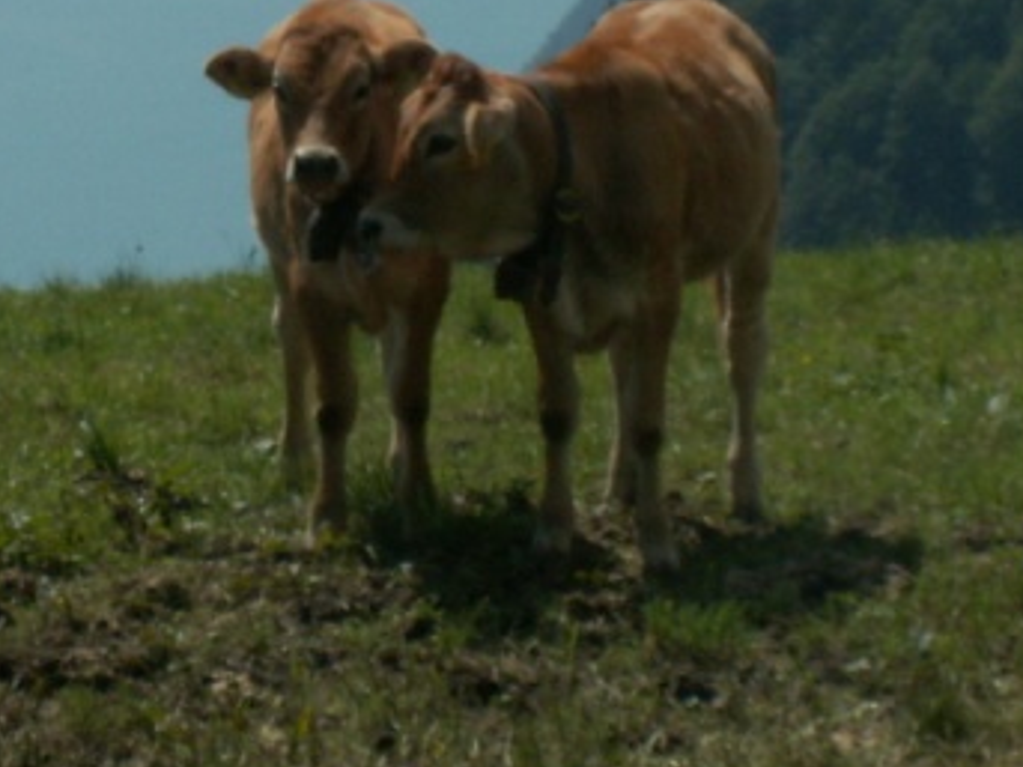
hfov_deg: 8.0
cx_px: 107
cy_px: 39
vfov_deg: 6.0
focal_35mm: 248
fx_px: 7327
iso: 50
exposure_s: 1/400
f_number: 8
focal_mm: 13.94
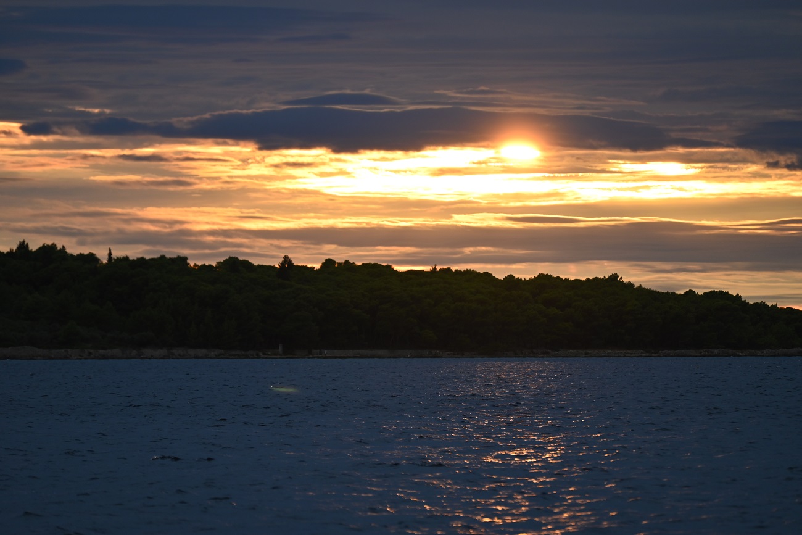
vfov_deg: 5.5
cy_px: 268
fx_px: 5570
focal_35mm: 250
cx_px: 401
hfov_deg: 8.2
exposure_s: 1/500
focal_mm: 250
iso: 500
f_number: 5.6
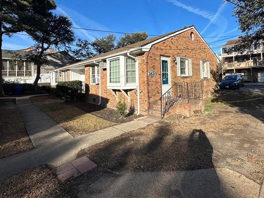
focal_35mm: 19
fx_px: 145
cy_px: 72
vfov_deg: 67.4
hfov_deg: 84.4
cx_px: 147
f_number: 2.2
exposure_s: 1/2451
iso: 50
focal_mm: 2.22
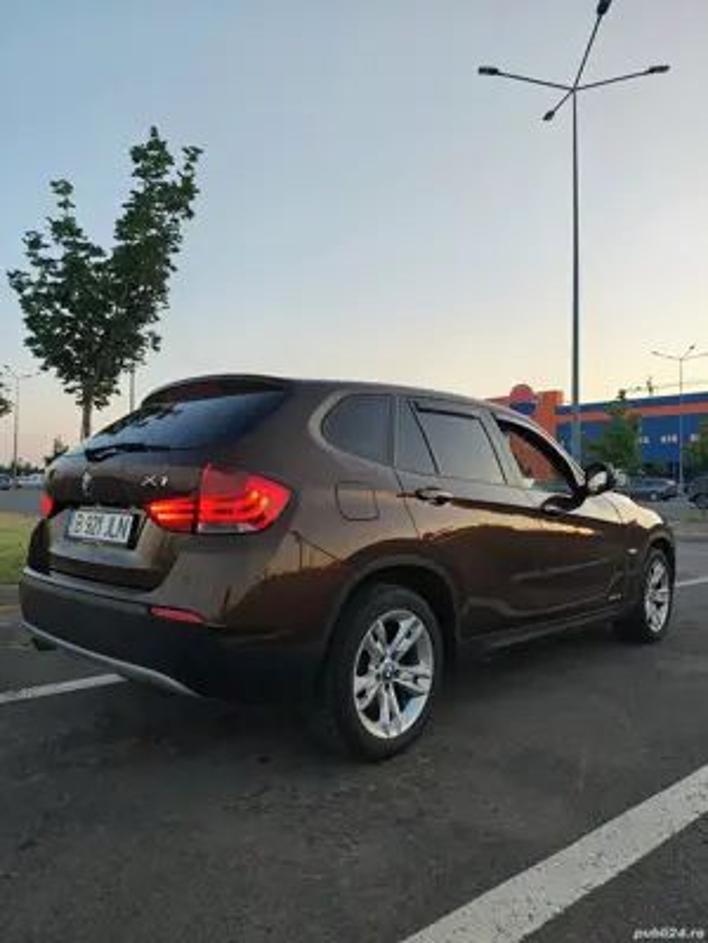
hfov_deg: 58.9
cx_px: 354
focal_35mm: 23
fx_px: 627
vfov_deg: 73.9
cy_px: 472
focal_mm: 6.57
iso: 295
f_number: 1.6
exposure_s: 1/200
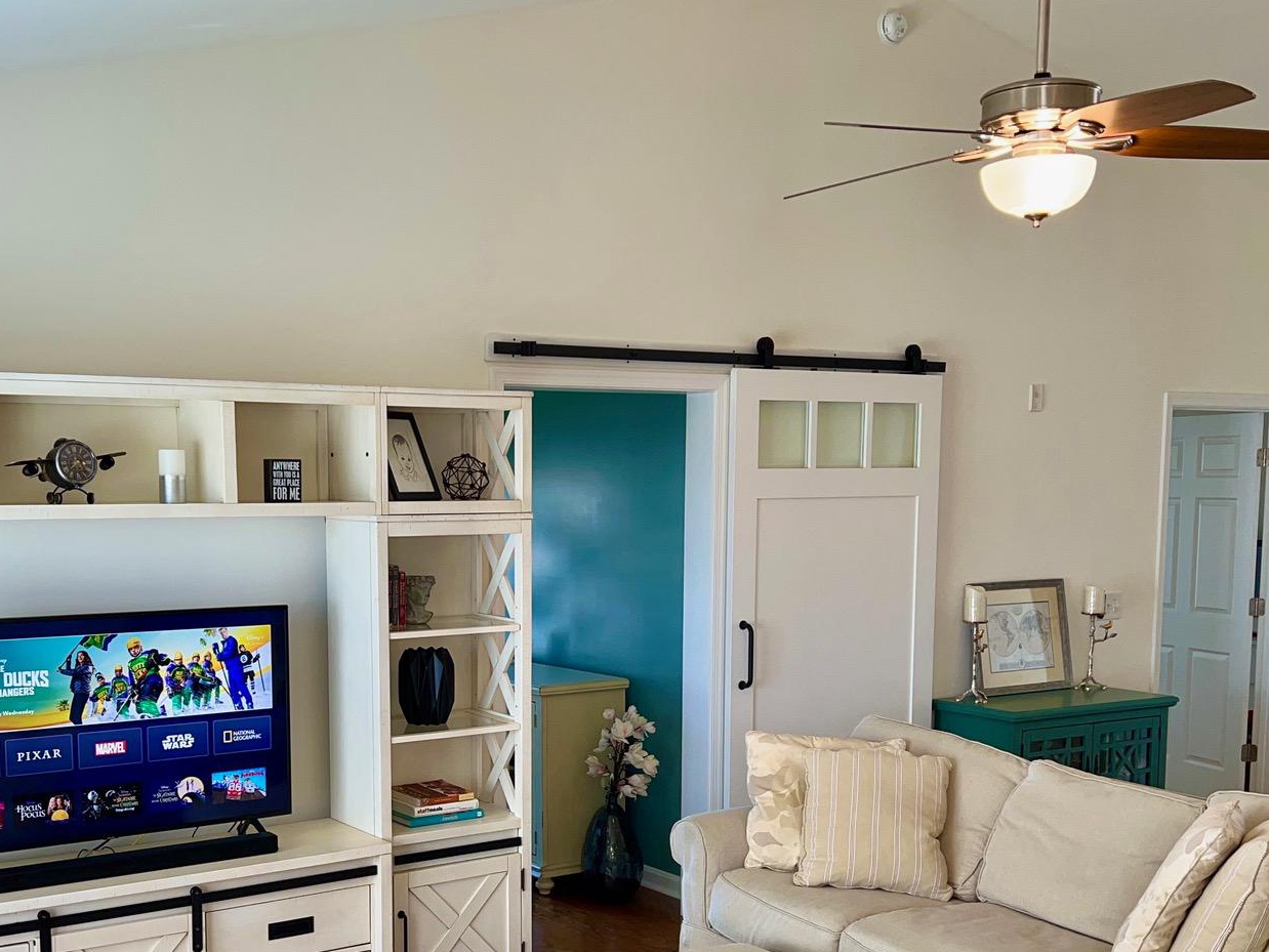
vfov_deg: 33.2
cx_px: 513
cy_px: 661
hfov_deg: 43.6
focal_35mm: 43
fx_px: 1577
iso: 64
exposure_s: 1/120
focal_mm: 5.7
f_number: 1.5
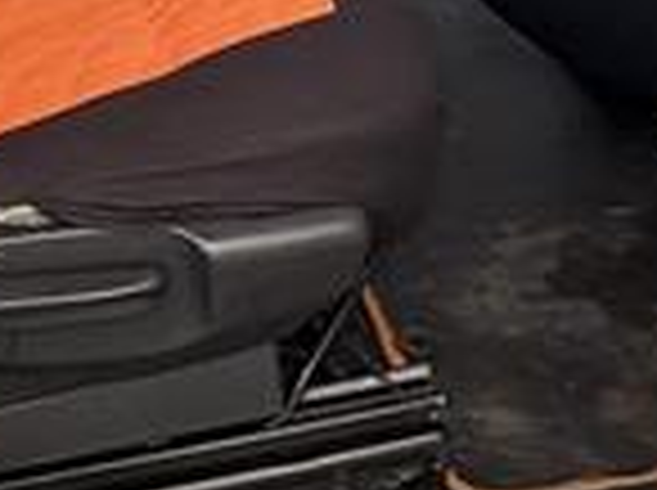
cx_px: 148
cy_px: -265
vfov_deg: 15.6
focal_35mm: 86
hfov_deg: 22.5
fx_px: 1630
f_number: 2.2
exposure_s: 1/99
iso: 80
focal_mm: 2.22
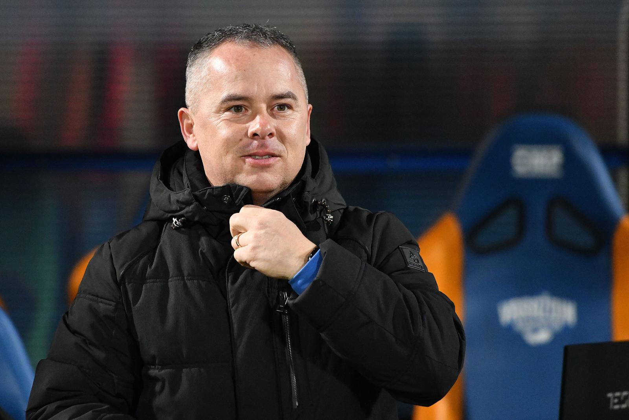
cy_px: 210
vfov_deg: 6.9
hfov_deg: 10.3
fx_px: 3495
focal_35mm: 200
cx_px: 314
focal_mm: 200
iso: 4000
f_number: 4
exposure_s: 1/800
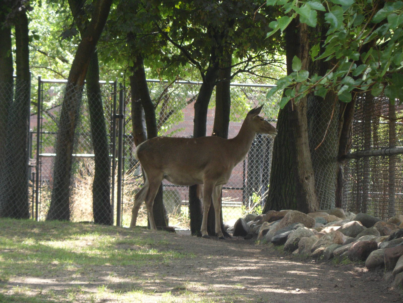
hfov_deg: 7.3
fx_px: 3143
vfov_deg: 5.5
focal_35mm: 270
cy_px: 152
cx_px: 202
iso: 120
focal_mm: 46.8
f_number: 5.9
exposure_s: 1/60
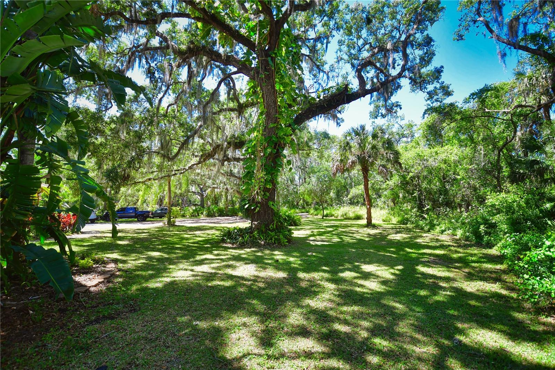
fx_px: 231
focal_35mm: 15
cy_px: 185
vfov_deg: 77.3
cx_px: 278
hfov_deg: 100.4
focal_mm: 10
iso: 100
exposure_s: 1/100
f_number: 5
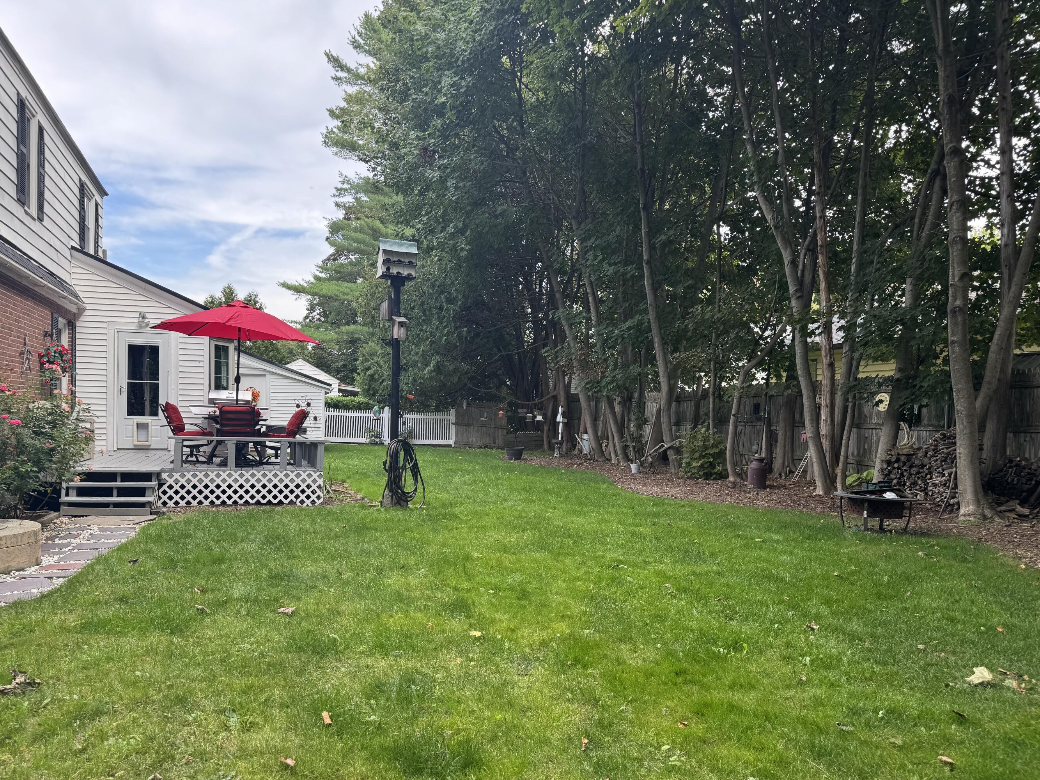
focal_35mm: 27
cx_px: 471
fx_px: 811
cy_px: 431
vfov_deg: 51.3
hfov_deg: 65.2
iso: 80
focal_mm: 6.76
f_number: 1.78
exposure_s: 1/464
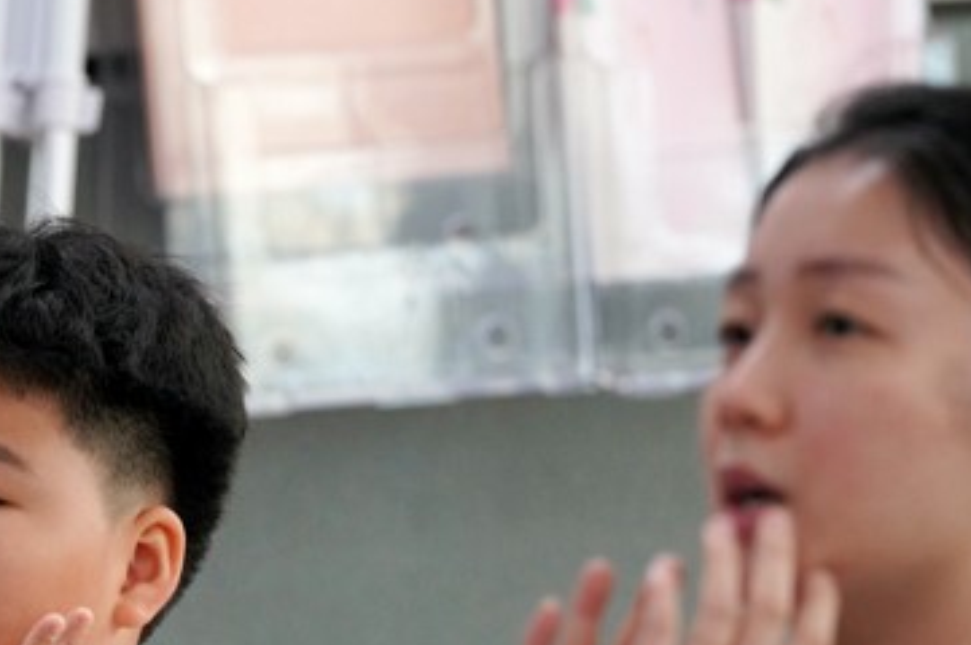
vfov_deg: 2.7
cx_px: -73
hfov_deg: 4.1
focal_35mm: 499
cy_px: 591
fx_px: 13447
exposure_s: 1/250
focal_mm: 200
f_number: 4
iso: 1600
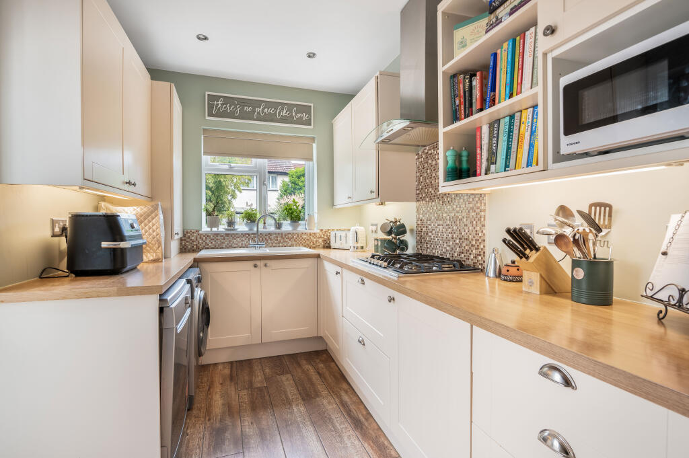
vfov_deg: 70.3
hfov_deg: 93.3
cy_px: 229
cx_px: 344
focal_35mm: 17
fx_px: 325
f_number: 9
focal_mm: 17
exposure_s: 1/2
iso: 400
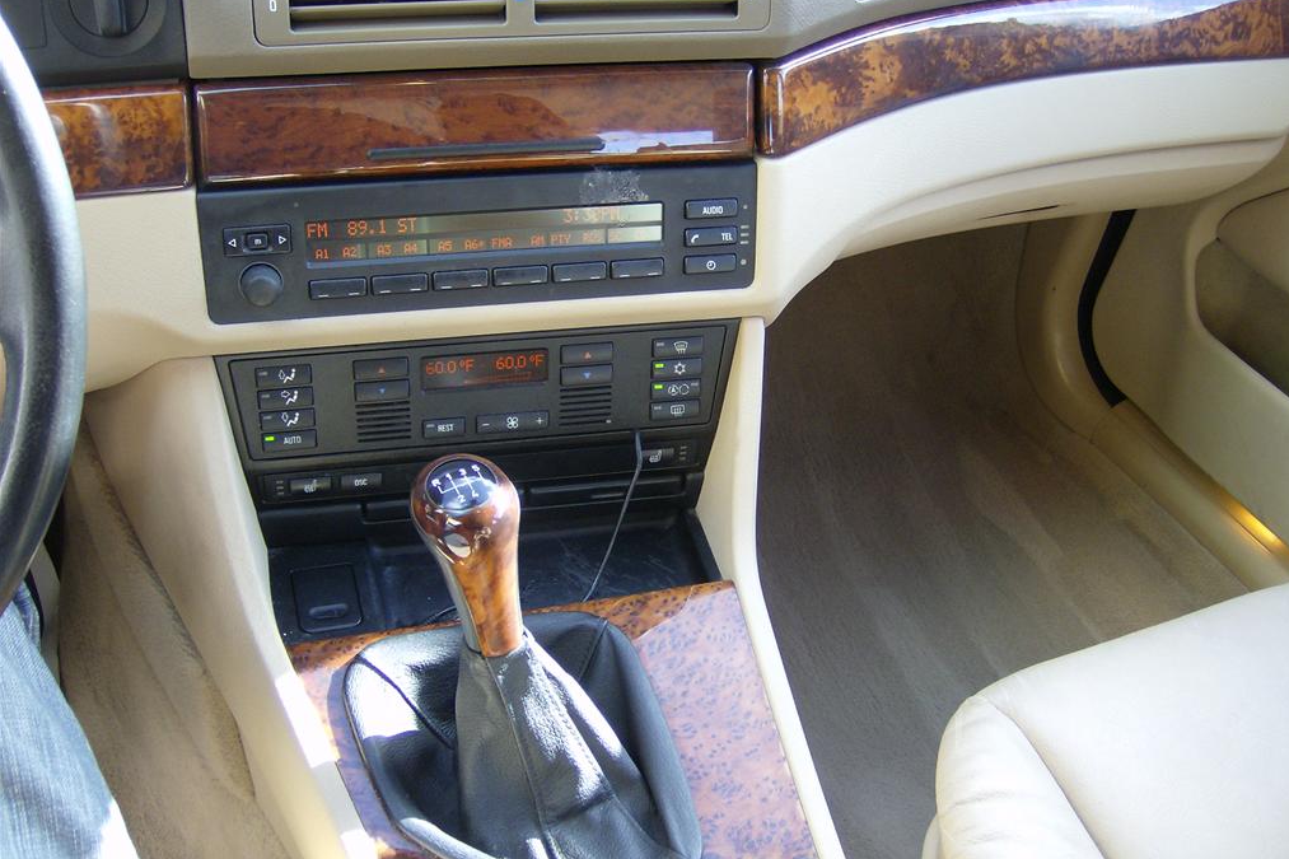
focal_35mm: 38
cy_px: 412
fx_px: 1360
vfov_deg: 35.0
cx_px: 654
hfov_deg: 50.7
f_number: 2.8
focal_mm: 6
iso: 116
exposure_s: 1/64
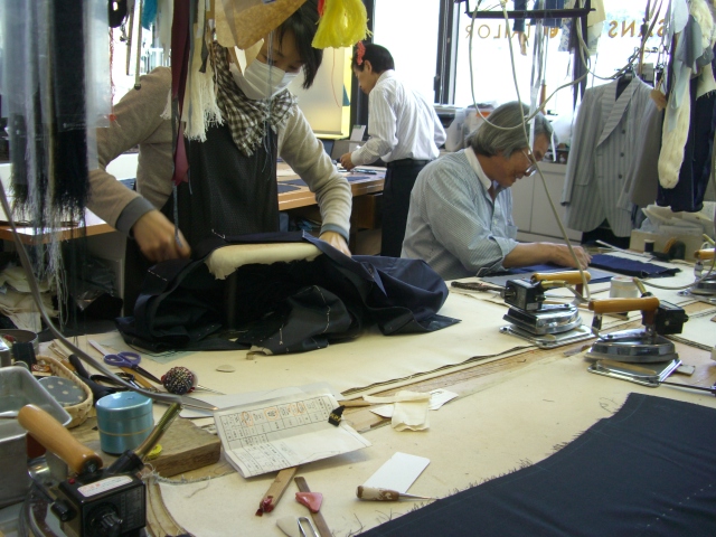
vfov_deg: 37.7
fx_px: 786
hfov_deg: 49.0
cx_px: 358
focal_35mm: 38
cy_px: 268
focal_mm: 7.9
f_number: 2.8
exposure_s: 1/80
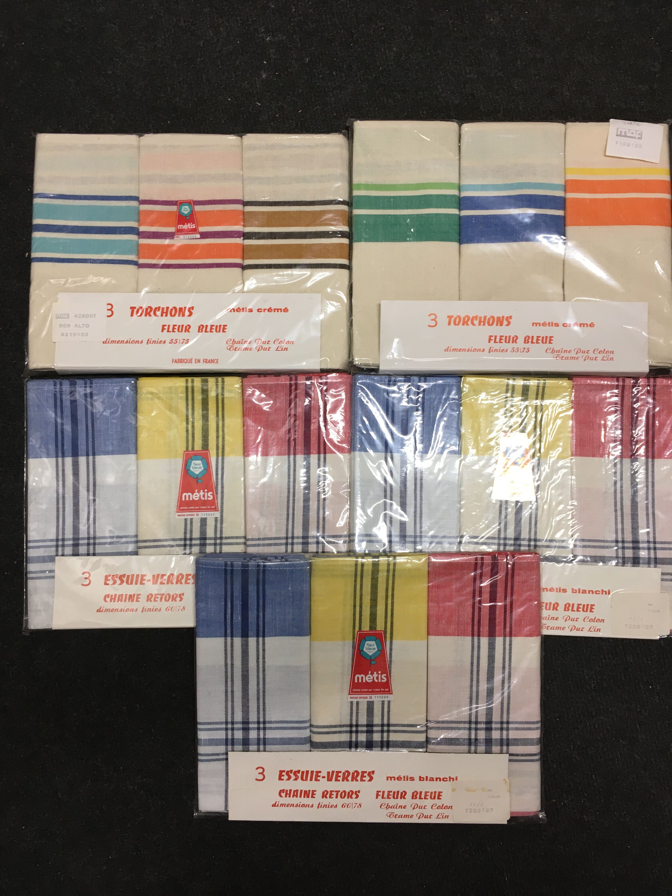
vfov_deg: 61.7
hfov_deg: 48.2
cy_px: 448
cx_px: 336
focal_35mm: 29
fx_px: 751
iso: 80
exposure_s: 1/33
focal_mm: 4.15
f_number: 2.2
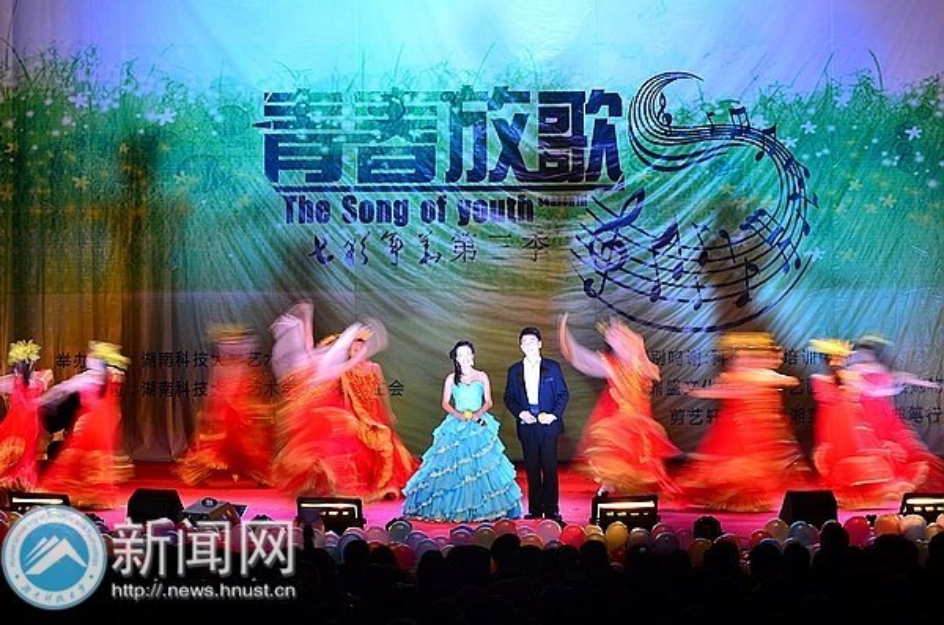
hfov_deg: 18.2
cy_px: 312
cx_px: 472
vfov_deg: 12.1
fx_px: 2943
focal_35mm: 112
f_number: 7.1
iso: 100
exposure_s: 1/4
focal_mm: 75
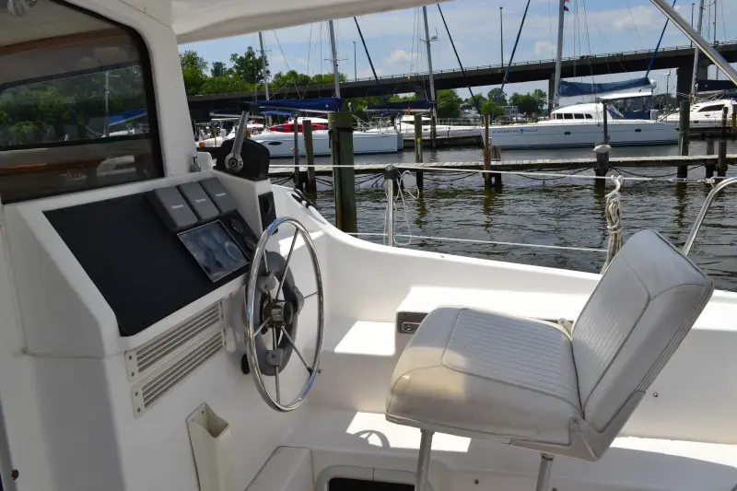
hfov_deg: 57.2
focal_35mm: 33
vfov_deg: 40.0
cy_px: 246
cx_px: 368
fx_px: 675
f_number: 11
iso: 200
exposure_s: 1/500
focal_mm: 22
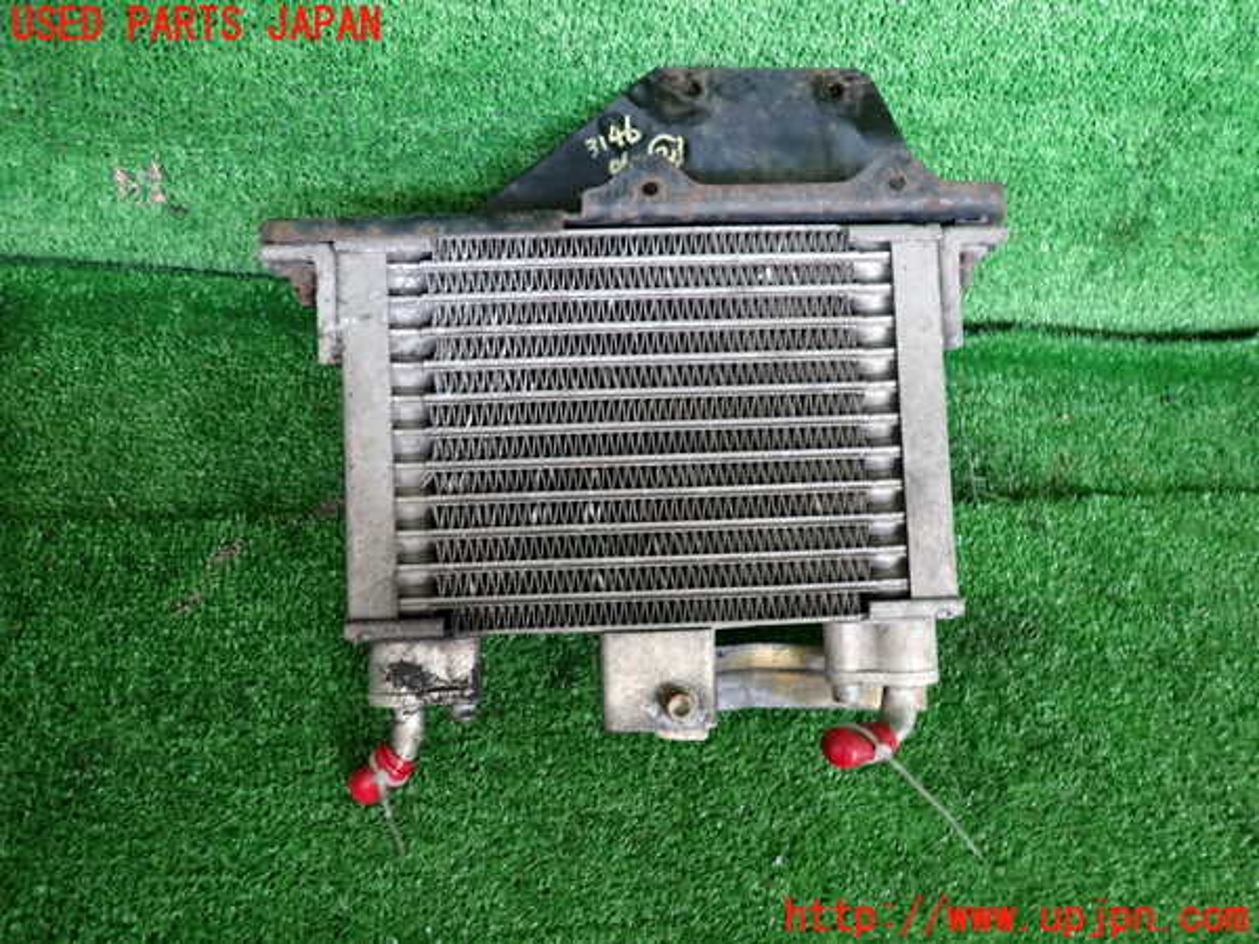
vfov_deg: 54.9
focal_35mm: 25
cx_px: 630
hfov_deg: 69.4
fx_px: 909
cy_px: 472
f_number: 2
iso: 250
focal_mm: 4.5
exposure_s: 1/30
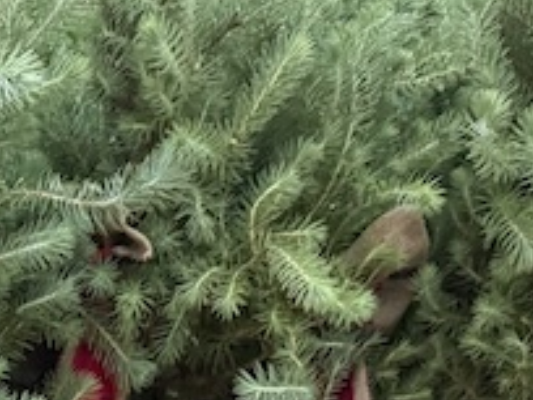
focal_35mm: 106
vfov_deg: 12.4
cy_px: 780
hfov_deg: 17.8
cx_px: -73
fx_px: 1632
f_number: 1.78
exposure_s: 1/60
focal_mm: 6.76
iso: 800
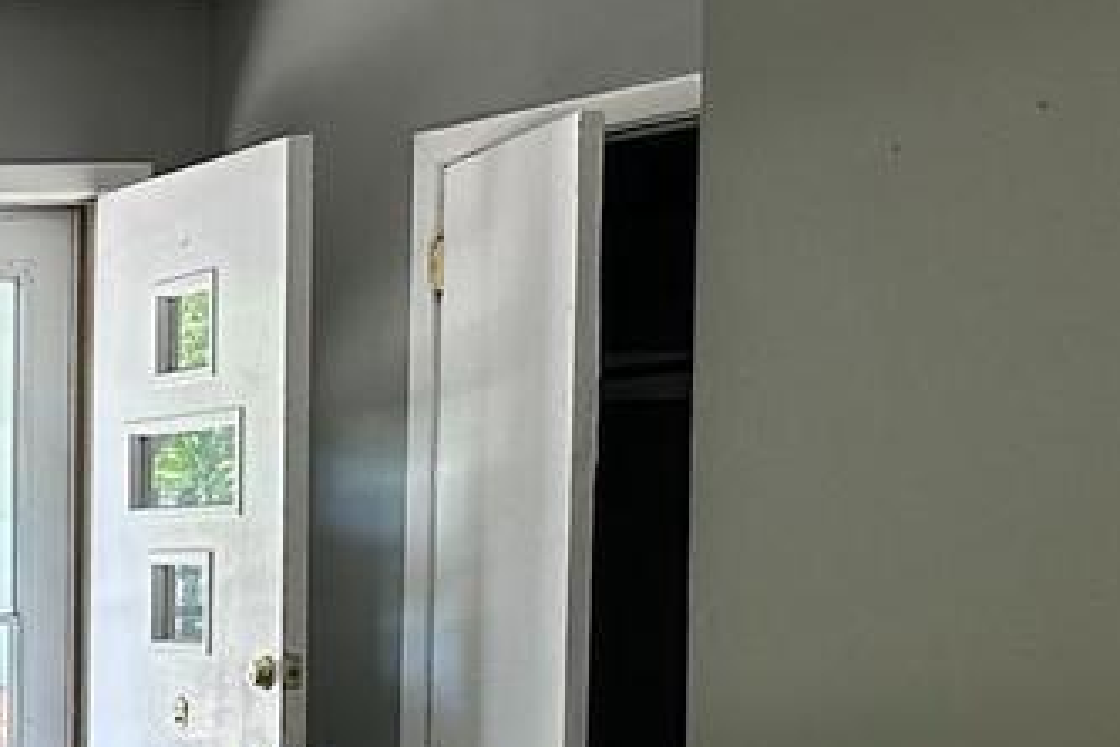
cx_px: -1170
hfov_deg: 15.1
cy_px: 996
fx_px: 3360
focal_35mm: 108
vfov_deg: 12.3
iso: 160
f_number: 1.78
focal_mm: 6.86
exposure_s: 1/120
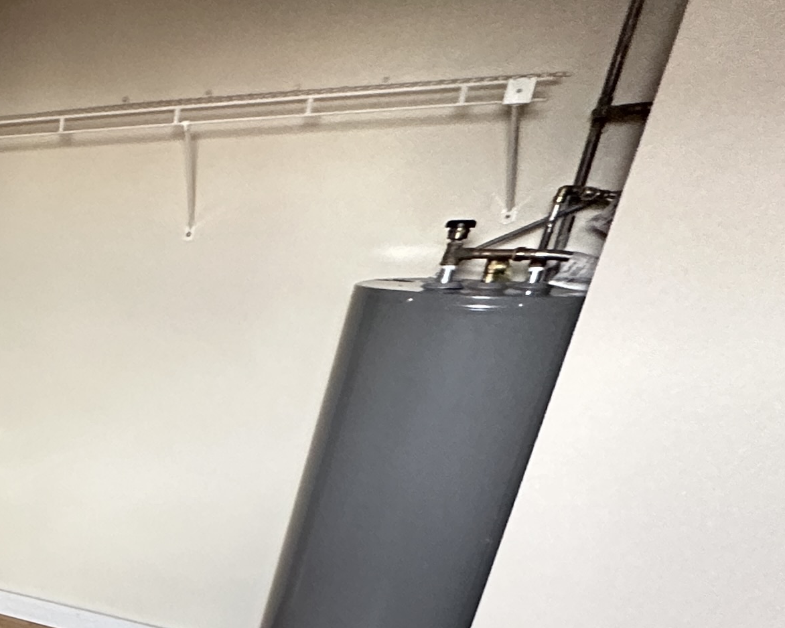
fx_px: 1092
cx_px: -478
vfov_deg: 29.5
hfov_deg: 25.5
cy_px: 656
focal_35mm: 47
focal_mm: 2.22
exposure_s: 1/60
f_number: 2.2
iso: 400
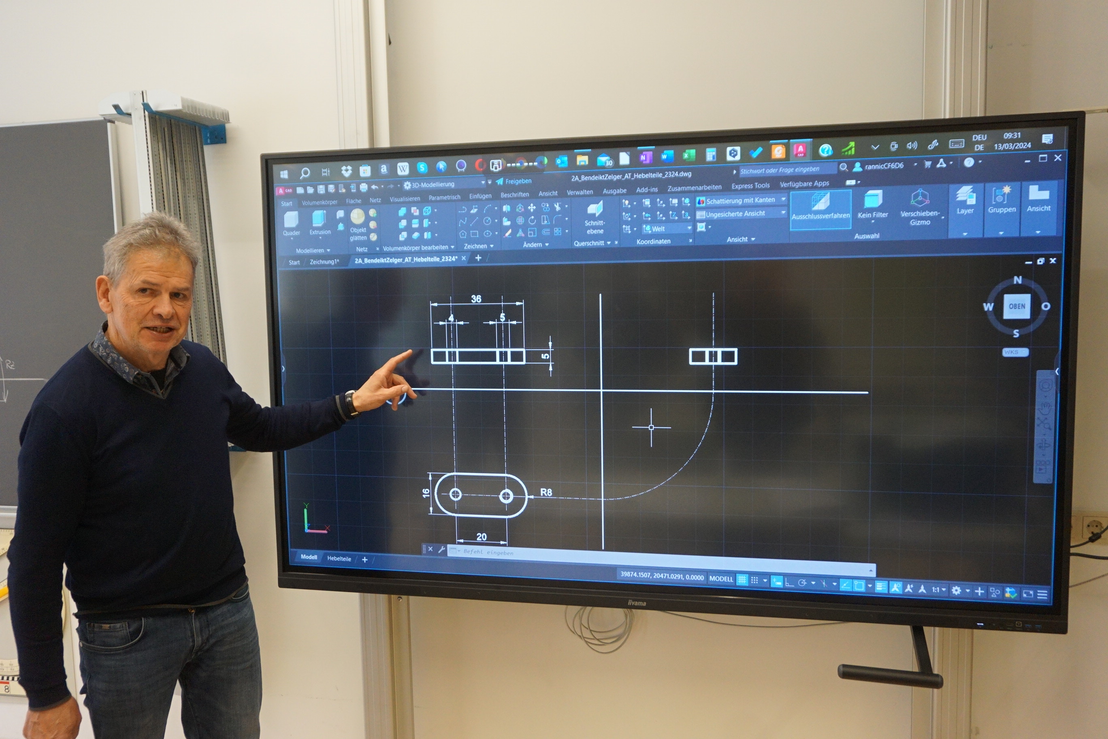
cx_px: 554
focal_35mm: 30
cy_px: 370
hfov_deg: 61.9
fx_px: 923
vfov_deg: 43.6
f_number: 4
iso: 1000
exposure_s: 1/160
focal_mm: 20
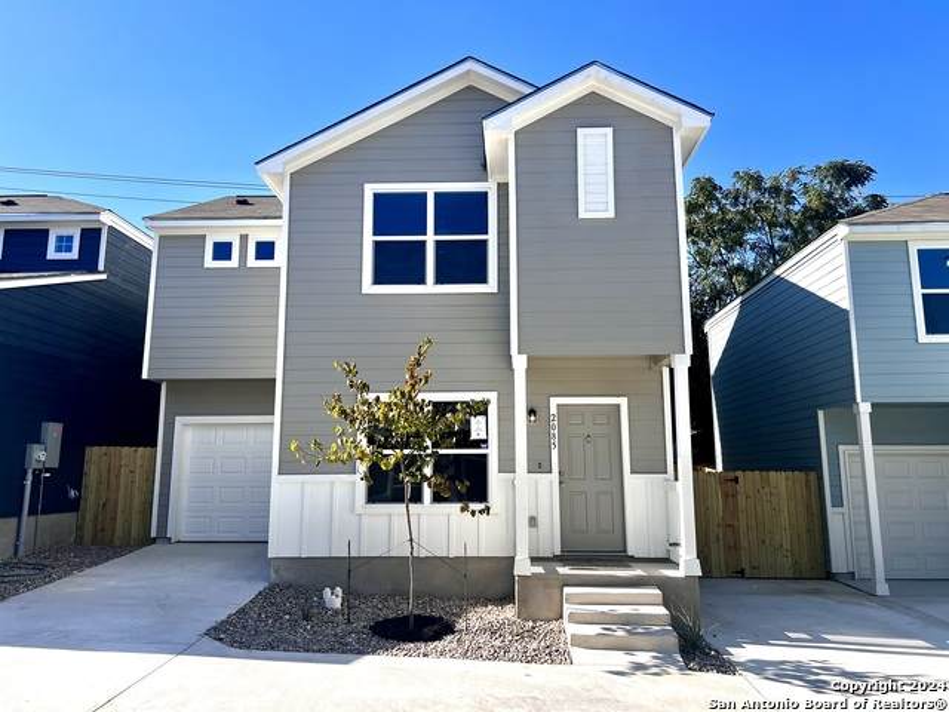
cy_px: 356
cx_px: 474
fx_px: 713
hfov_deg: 67.3
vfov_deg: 53.1
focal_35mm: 26
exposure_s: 1/2632
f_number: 1.5
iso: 50
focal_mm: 5.7
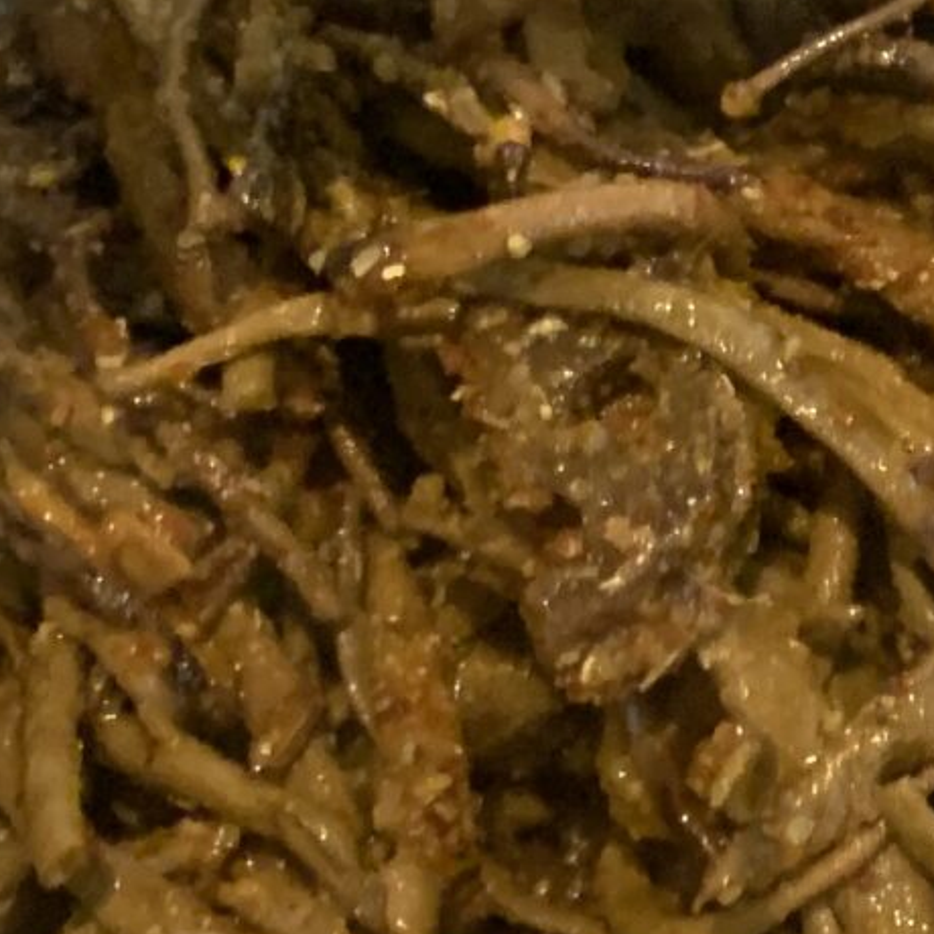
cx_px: 2014
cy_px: 144
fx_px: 3907
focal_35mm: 128
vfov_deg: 13.5
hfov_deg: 11.8
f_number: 1.8
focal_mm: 4.25
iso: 400
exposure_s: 1/25
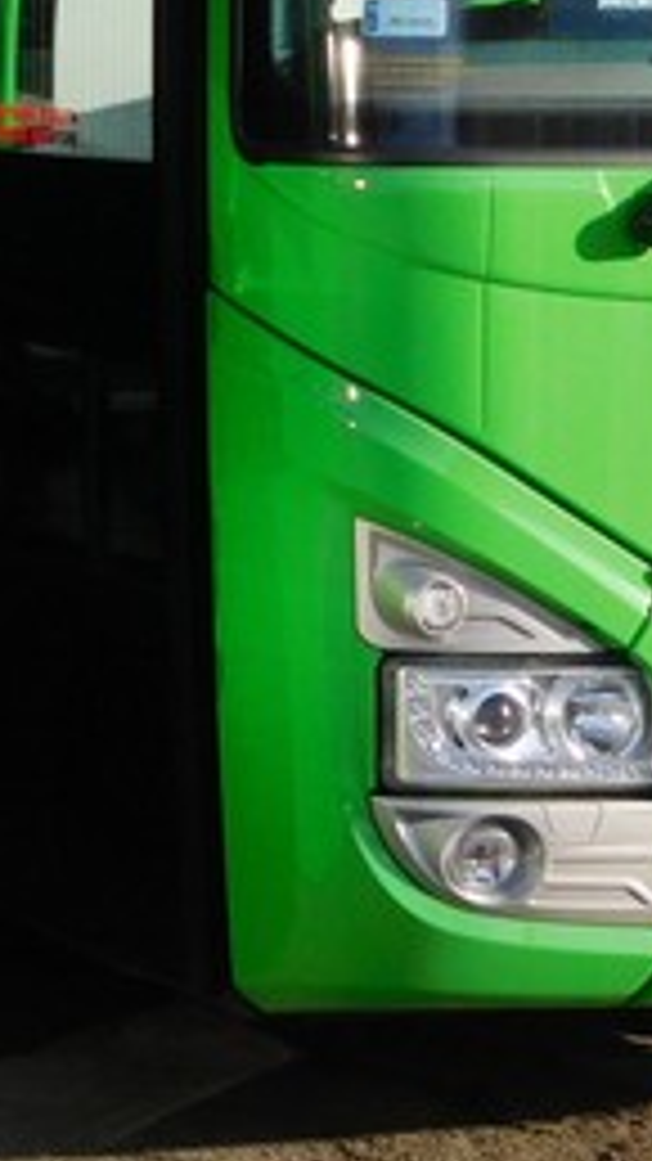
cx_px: -1147
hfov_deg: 7.3
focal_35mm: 152
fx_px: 4675
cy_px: -11
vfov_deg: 13.9
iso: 125
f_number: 3.9
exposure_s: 1/500
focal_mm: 7.1
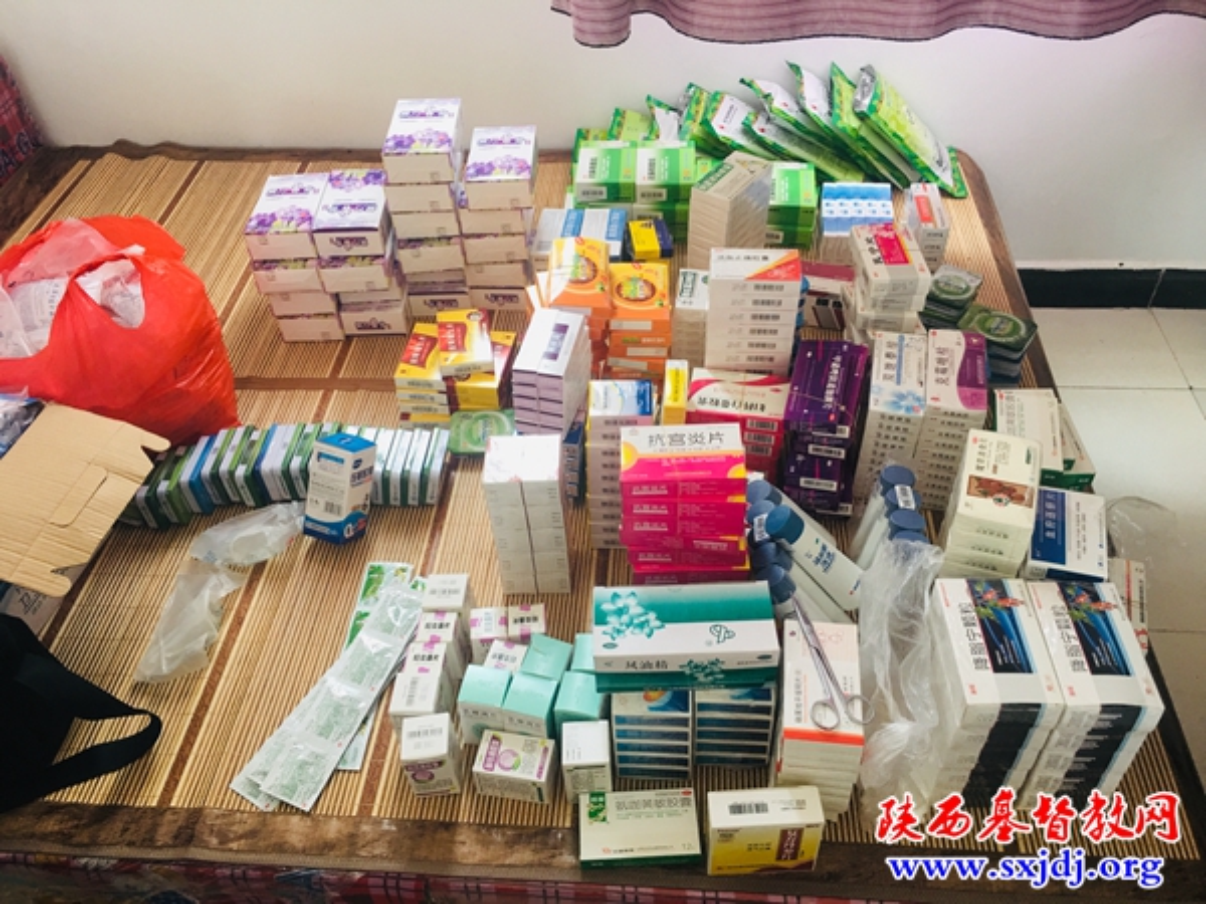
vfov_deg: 48.2
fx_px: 1010
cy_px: 452
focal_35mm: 29
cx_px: 603
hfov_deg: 61.7
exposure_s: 1/33
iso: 32
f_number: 2.2
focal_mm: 4.15
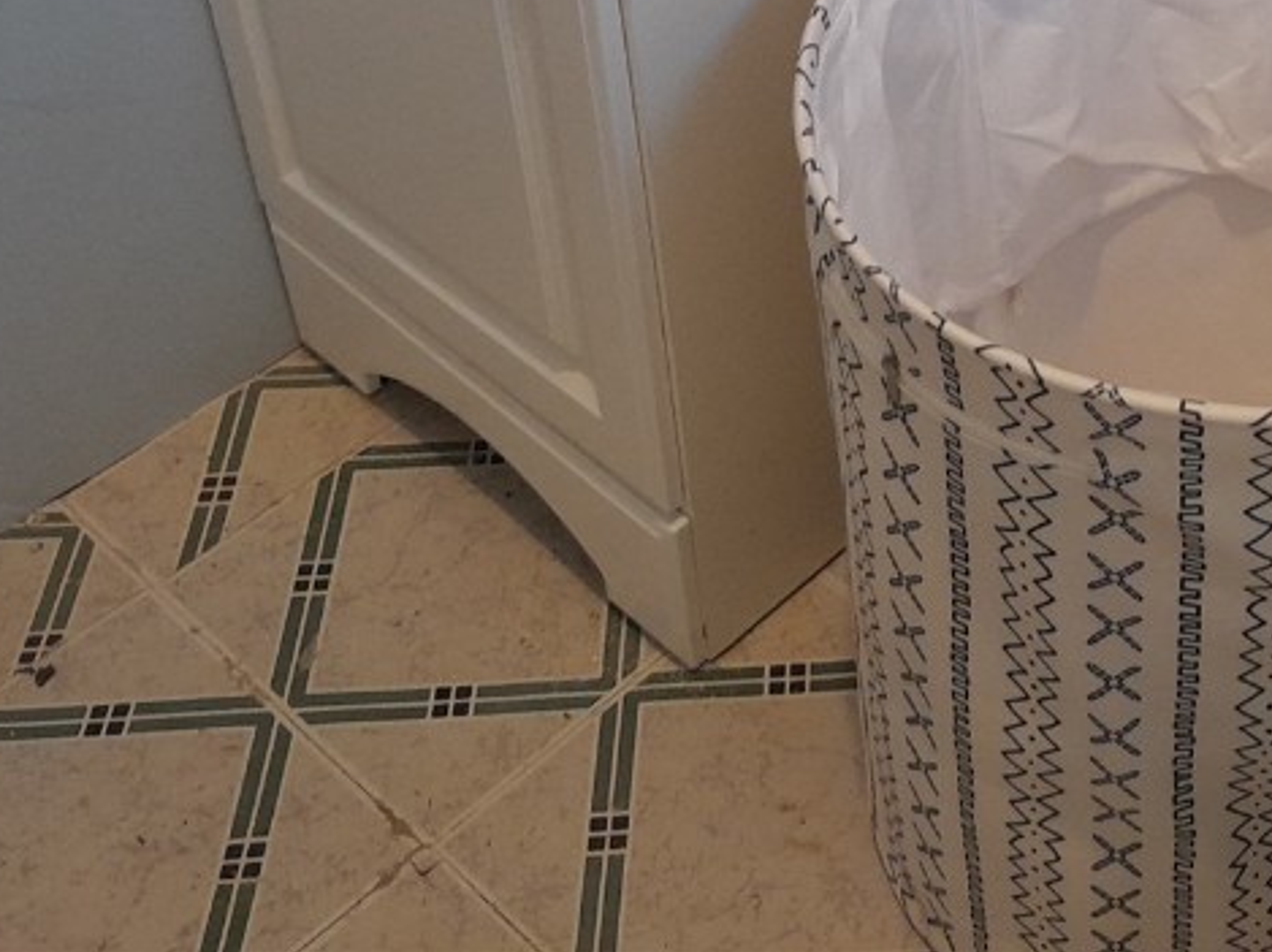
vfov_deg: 23.3
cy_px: -87
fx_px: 2166
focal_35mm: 59
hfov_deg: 31.5
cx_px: 1088
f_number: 1.8
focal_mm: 4
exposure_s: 1/50
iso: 250
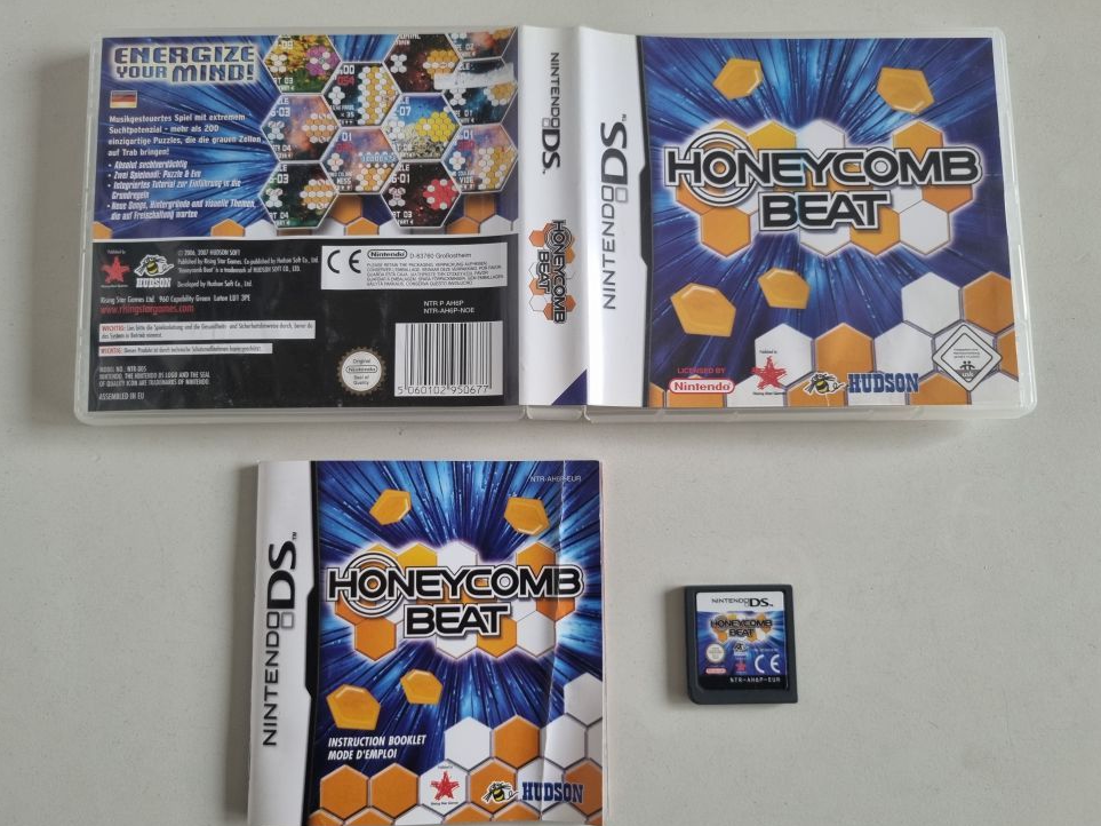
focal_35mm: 27
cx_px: 549
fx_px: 859
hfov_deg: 65.3
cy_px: 427
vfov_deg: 51.3
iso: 125
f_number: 1.8
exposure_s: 1/100
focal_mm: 5.4
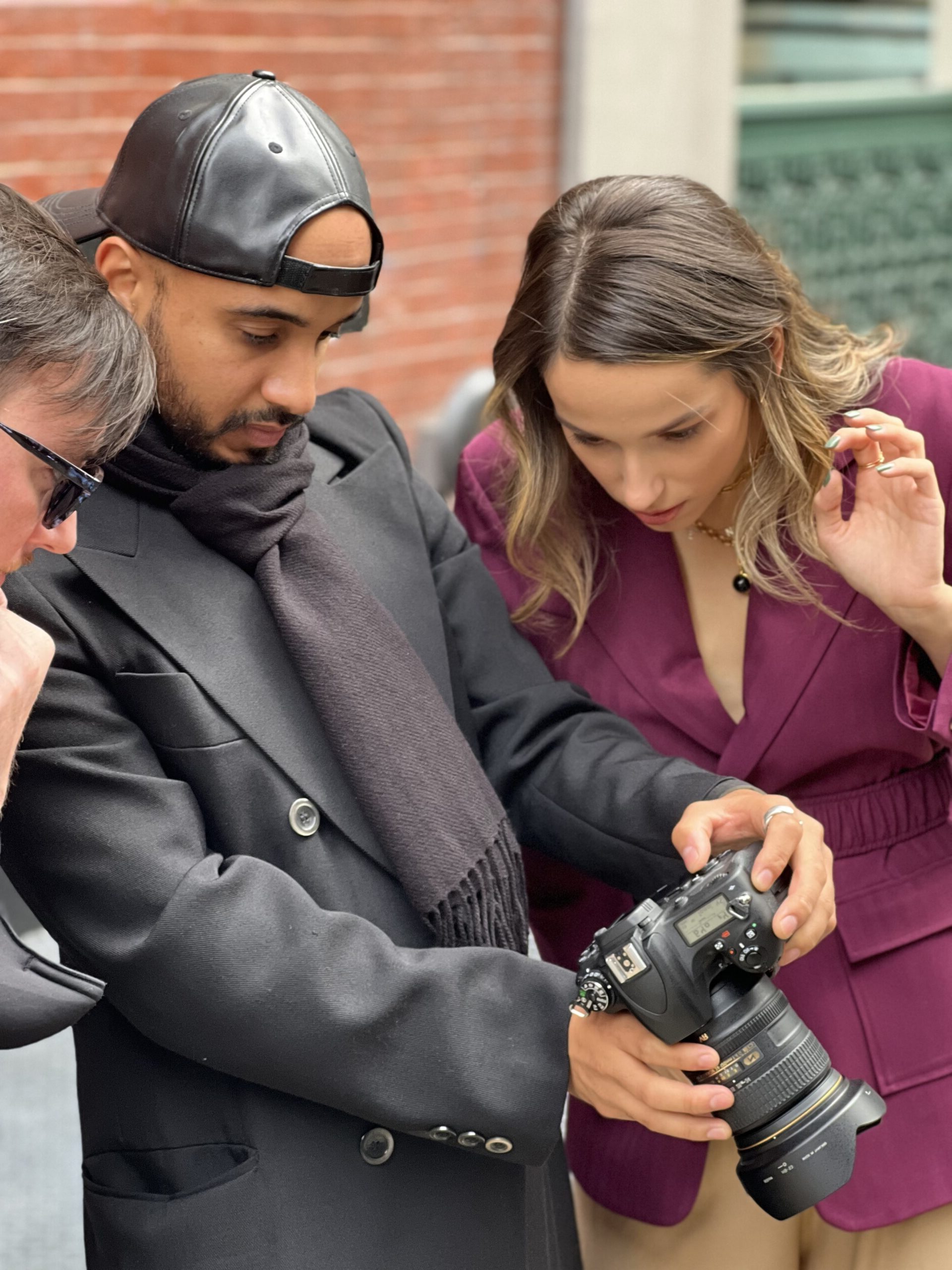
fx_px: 2824
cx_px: 476
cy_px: 635
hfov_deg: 19.1
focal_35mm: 77
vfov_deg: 25.3
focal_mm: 9
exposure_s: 1/114
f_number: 2.8
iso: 250
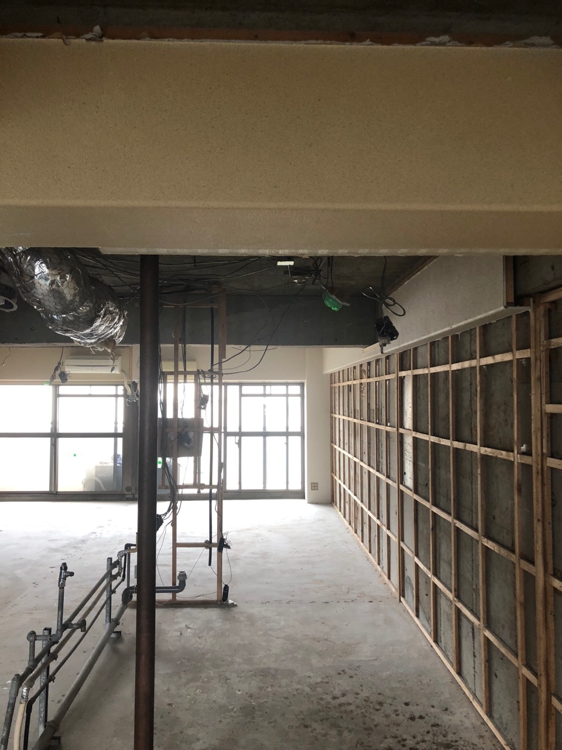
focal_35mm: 28
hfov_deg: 49.7
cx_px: 281
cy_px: 375
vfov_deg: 63.4
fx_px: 606
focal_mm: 3.99
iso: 40
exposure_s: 1/20
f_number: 1.8
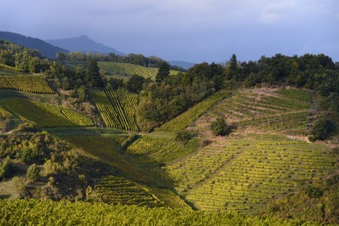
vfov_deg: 9.1
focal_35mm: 150
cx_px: 170
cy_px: 113
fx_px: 1412
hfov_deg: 13.7
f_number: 8
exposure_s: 1/200
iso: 200
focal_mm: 150
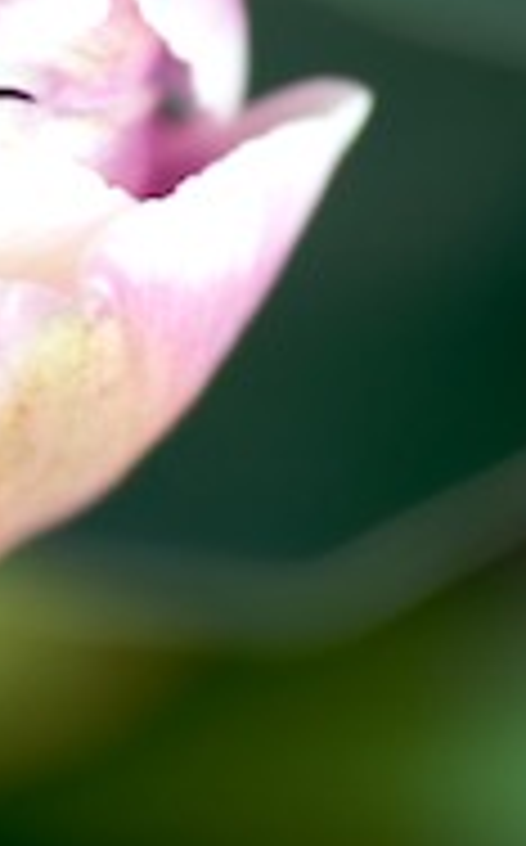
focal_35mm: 1092
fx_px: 25123
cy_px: 119
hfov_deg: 1.2
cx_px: -108
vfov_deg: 1.9
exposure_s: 1/80
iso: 100
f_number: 5.6
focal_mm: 210
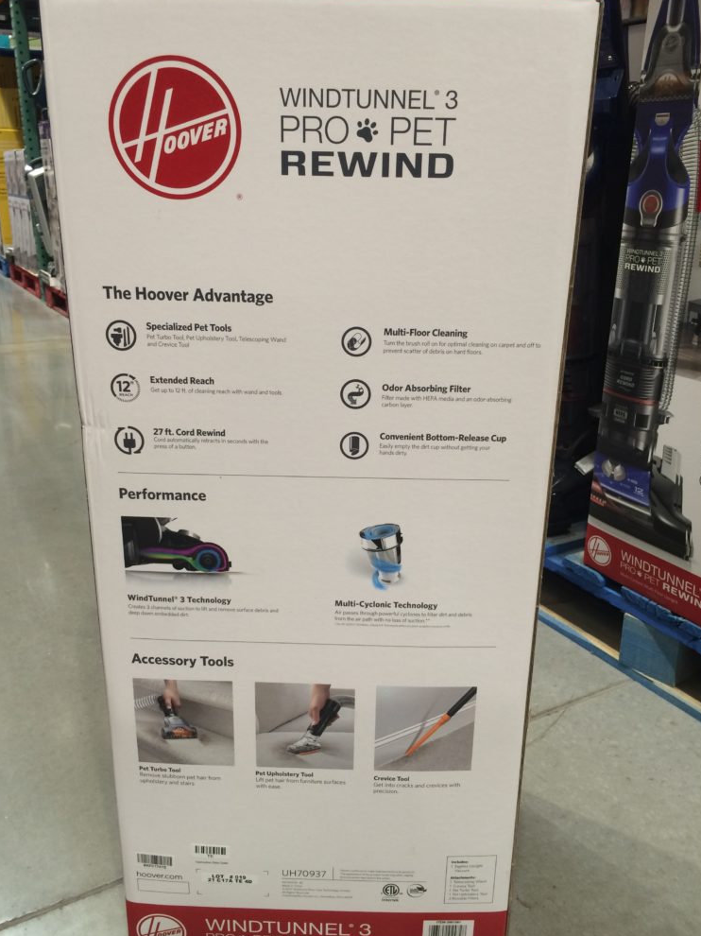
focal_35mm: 30
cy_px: 461
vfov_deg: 60.0
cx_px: 345
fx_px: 810
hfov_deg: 46.8
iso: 64
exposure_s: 1/30
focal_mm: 4.15
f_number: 2.2
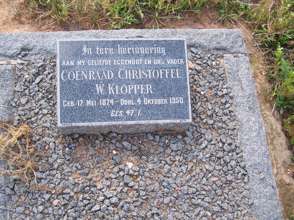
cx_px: 147
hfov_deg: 49.0
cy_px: 110
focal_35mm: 38
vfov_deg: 37.7
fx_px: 323
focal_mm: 6.3
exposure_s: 1/250
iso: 80
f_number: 2.8
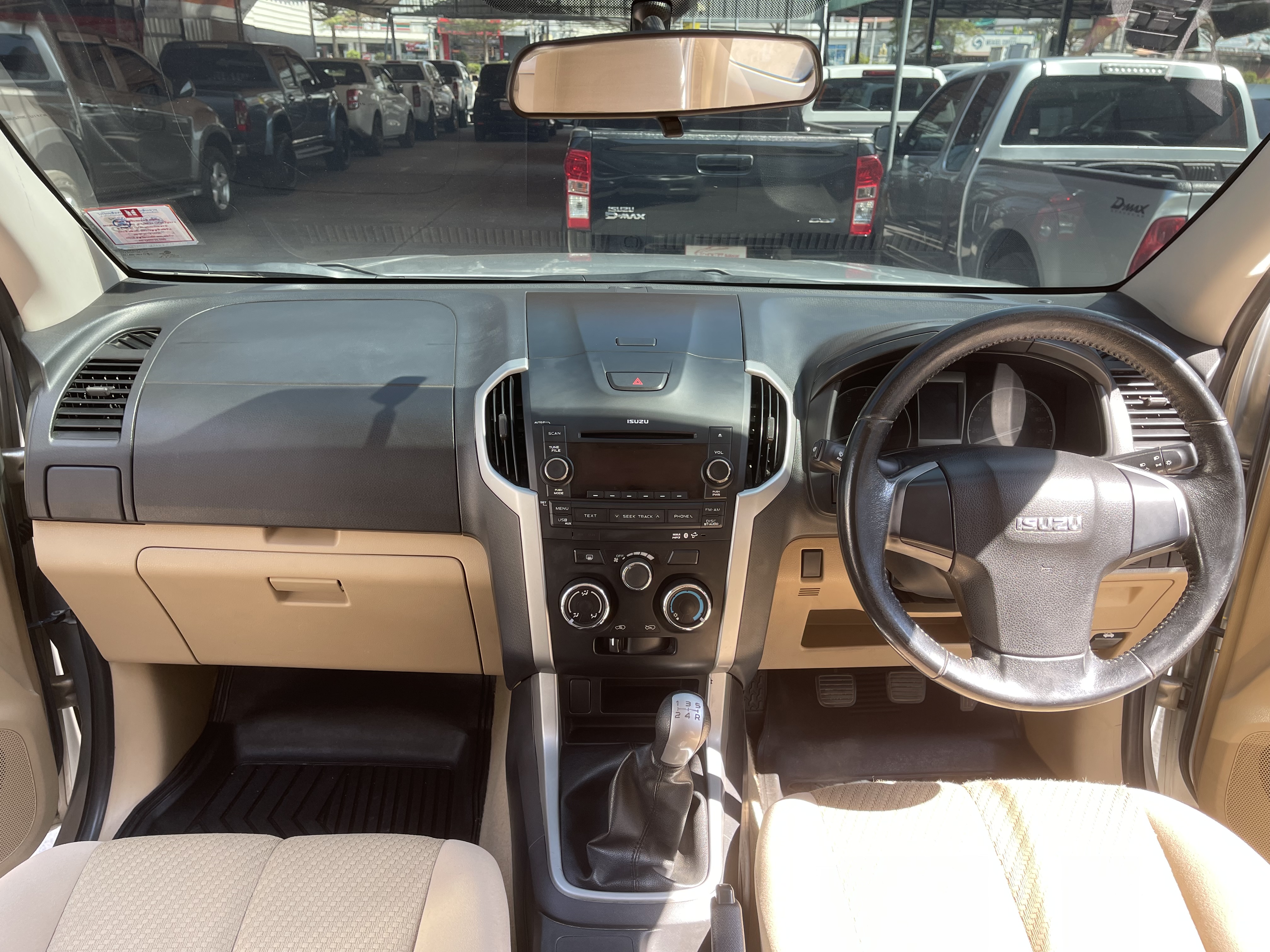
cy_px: 476
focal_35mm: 25
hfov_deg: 69.4
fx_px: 917
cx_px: 635
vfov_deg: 54.9
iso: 40
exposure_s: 1/121
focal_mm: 5.1
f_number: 1.6
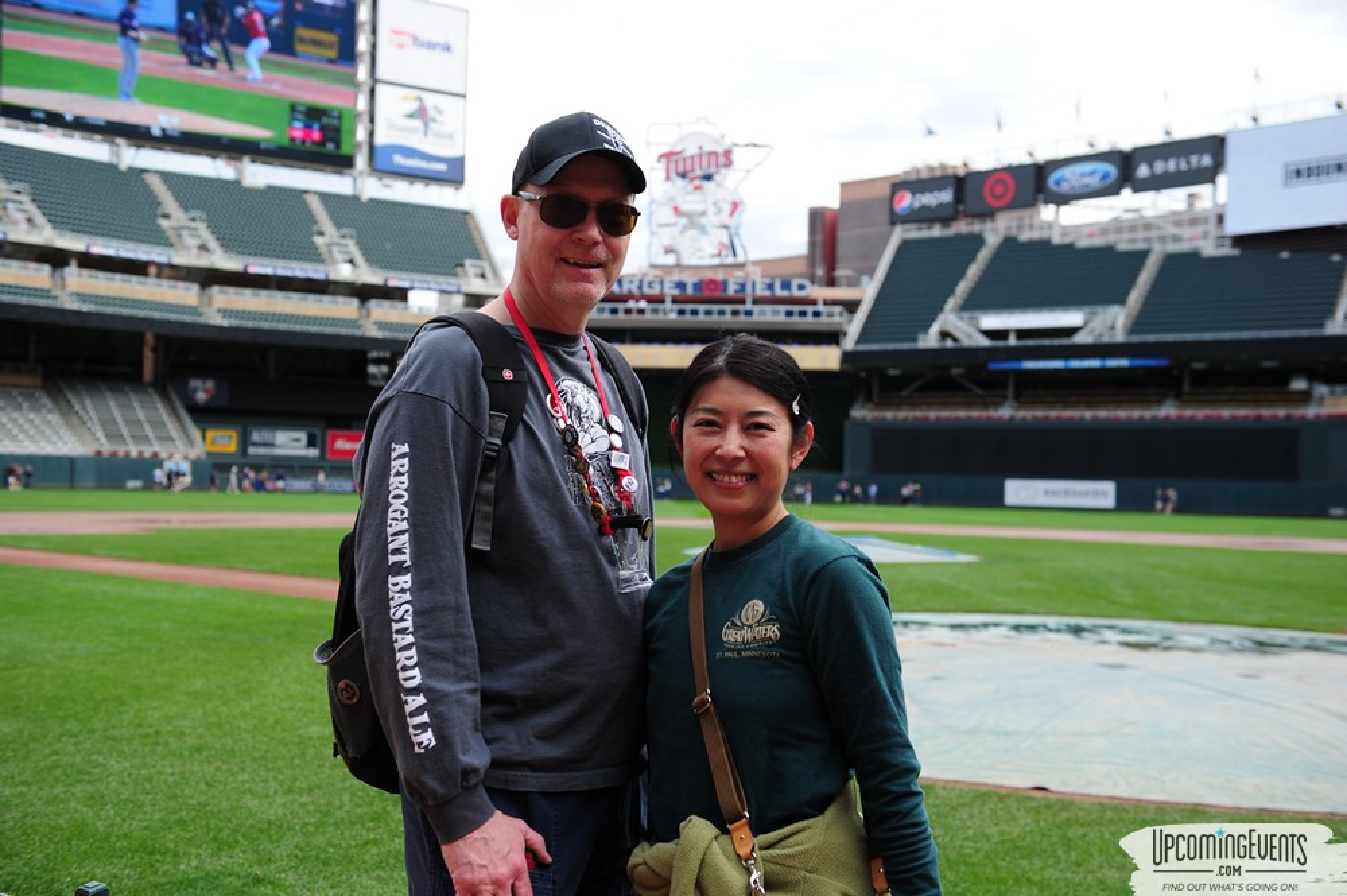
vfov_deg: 31.8
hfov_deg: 46.4
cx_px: 674
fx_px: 1570
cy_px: 448
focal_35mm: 42
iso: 400
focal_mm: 42
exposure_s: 1/1000
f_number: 4
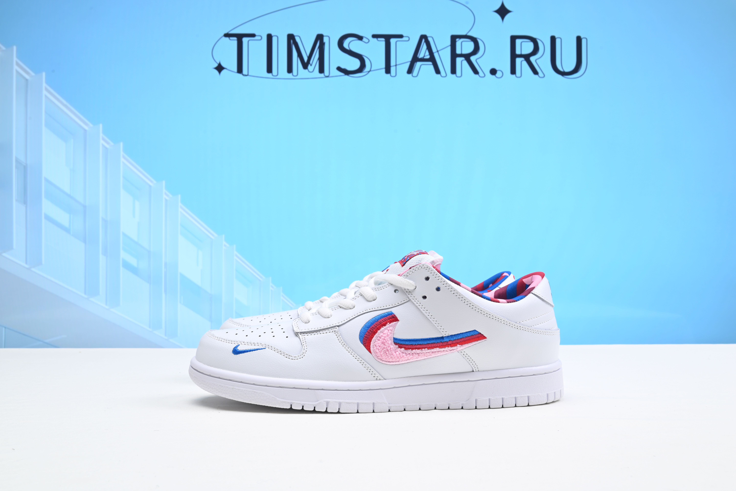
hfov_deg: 49.5
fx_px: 798
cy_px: 246
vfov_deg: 34.2
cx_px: 368
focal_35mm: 39
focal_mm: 39
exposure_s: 1/2
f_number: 16
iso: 100
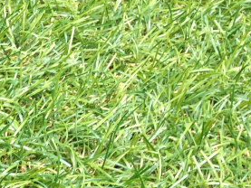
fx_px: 885
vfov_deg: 11.3
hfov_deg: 15.3
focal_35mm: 122
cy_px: 342
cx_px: -87
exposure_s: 1/20
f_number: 2.4
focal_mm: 4.12
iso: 50
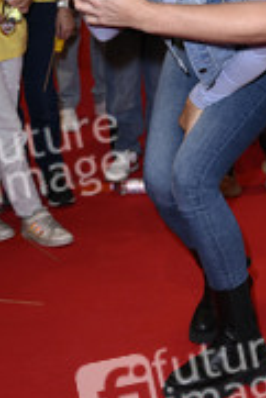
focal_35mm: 75
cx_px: 253
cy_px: 57
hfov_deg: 17.9
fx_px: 830
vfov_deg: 26.3
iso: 1000
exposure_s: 1/200
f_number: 5.6
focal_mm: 34
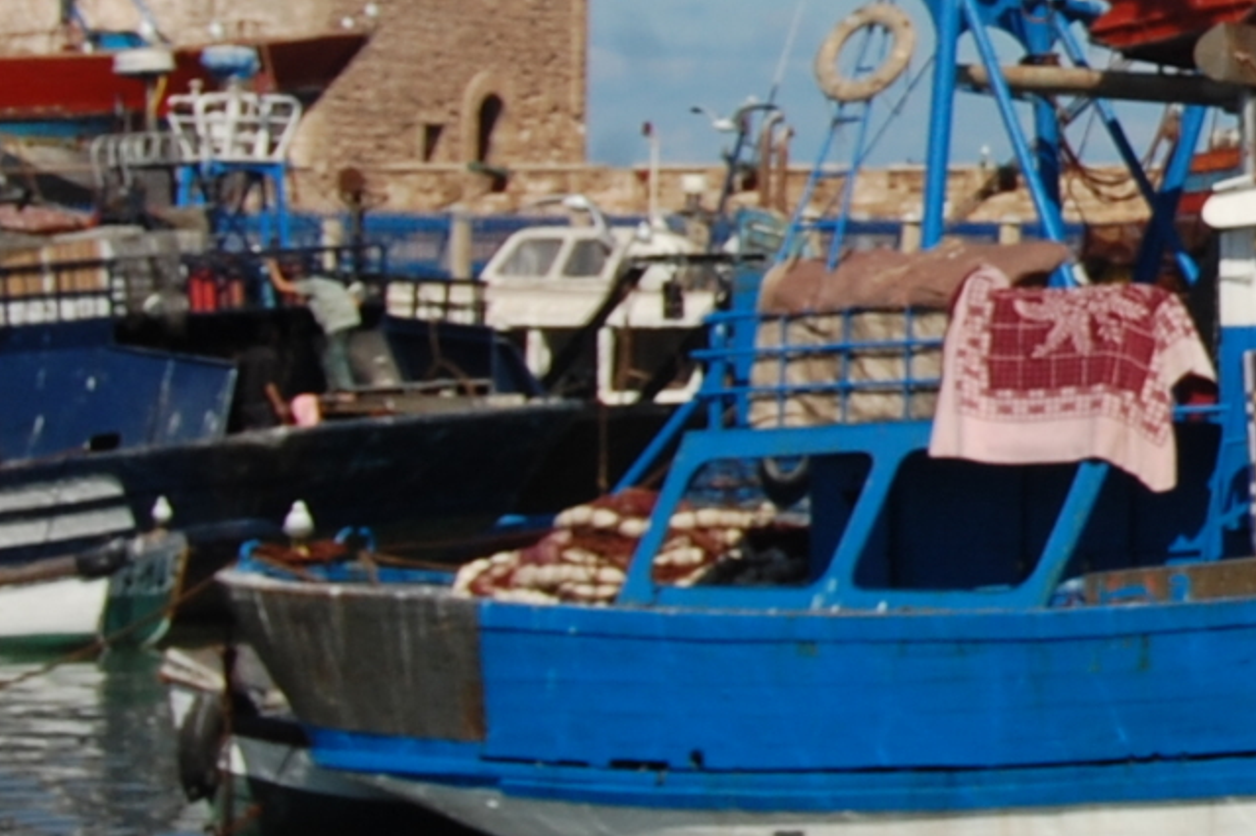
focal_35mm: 204
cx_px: 2412
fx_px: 7113
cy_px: -12
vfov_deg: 6.7
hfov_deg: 9.5
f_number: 10
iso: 200
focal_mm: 34
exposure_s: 1/400
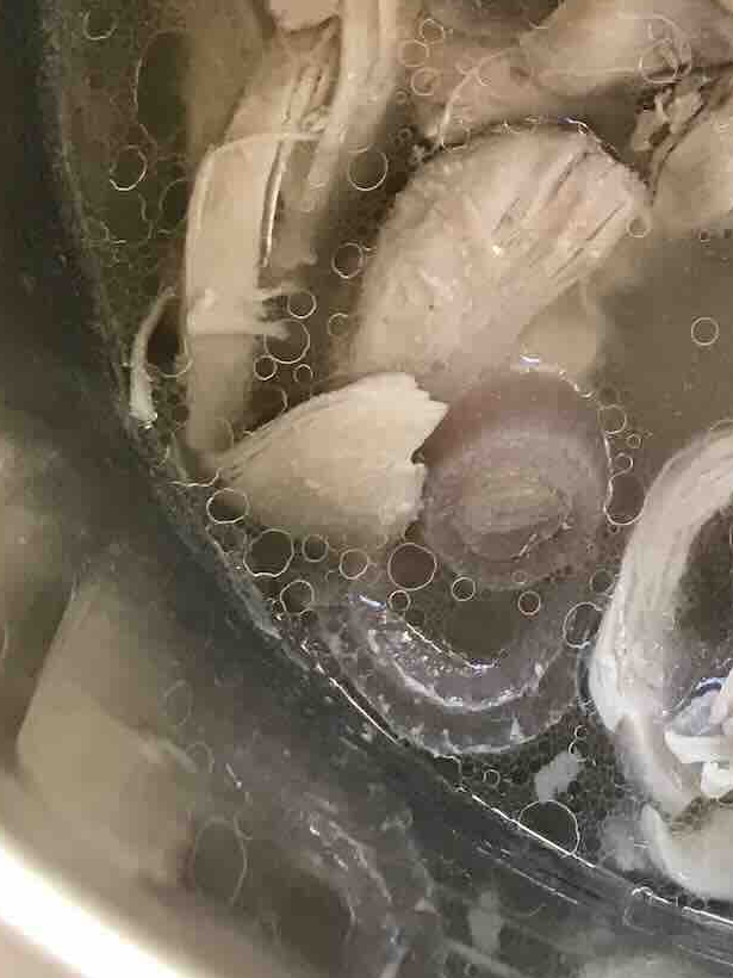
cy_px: -86
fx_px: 2315
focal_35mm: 82
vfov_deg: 22.5
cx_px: 906
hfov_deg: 17.1
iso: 40
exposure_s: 1/20
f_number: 1.8
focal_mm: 3.99
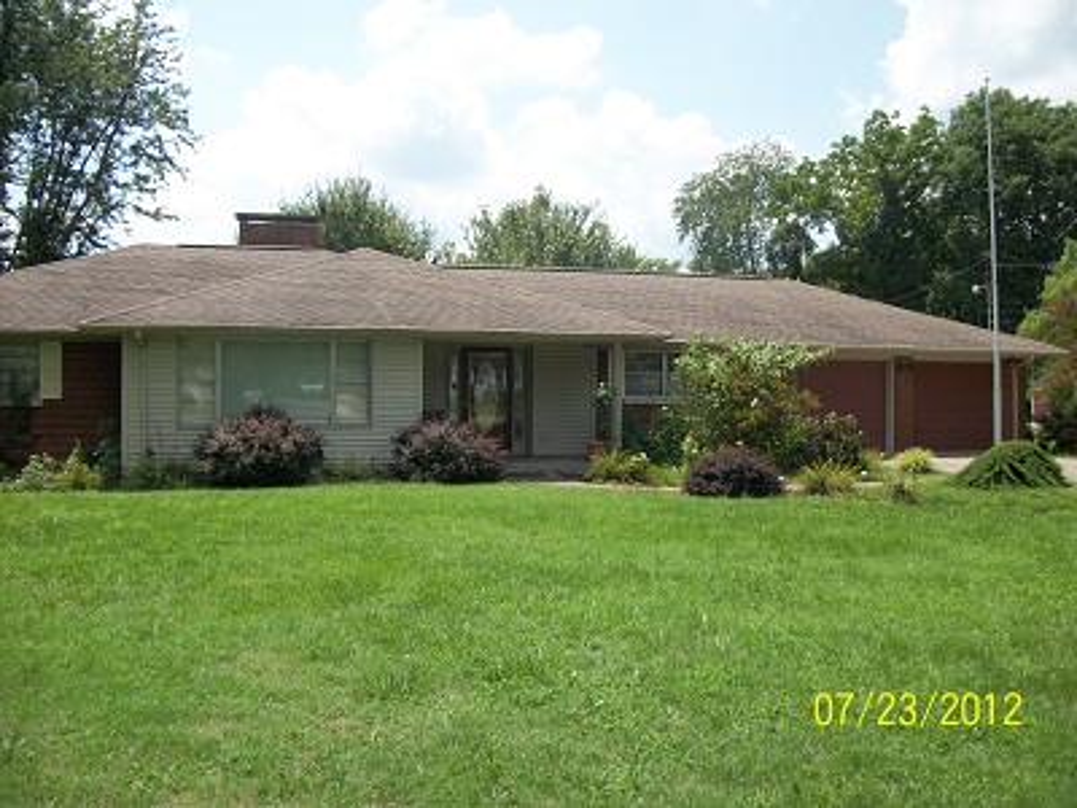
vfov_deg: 44.2
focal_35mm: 32
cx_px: 538
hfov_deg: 56.8
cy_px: 404
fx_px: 996
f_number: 8.8
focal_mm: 5.7
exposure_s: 1/125
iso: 80
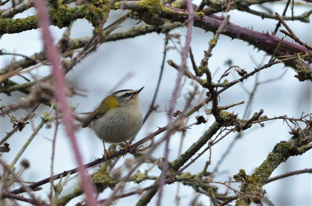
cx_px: 156
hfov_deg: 2.8
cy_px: 103
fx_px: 6487
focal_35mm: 750
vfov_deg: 1.8
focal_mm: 500
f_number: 7.1
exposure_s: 1/800
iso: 2500
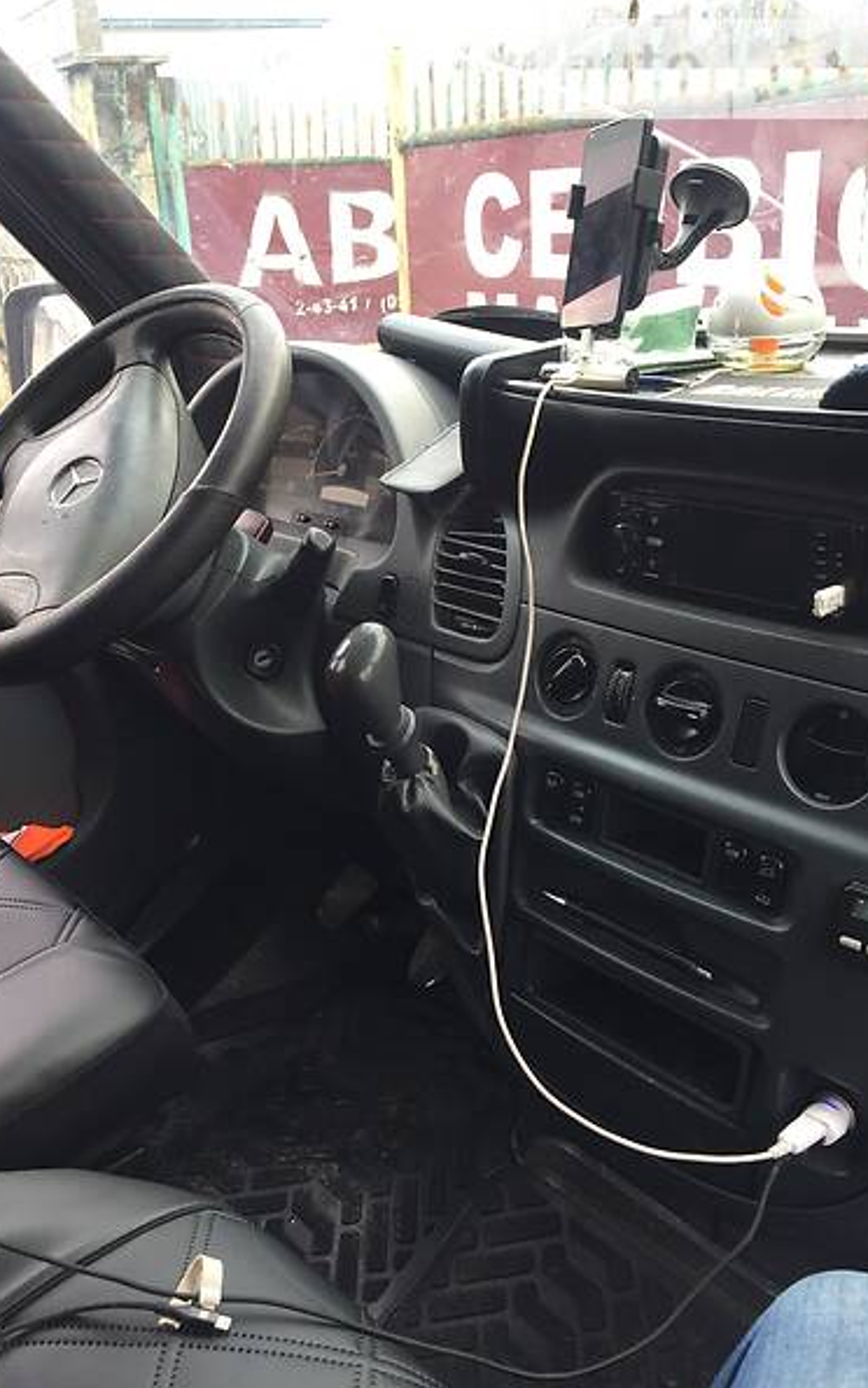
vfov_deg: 61.2
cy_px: 691
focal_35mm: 31
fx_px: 1173
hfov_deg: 40.5
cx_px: 380
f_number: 2.2
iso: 40
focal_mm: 4.2
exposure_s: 1/50
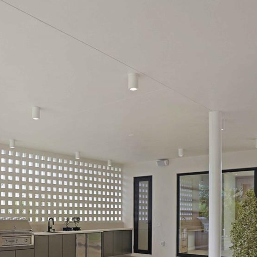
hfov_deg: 42.4
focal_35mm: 39
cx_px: 93
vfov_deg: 40.6
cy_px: 215
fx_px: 328
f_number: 4.5
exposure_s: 1/250
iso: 125
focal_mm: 16
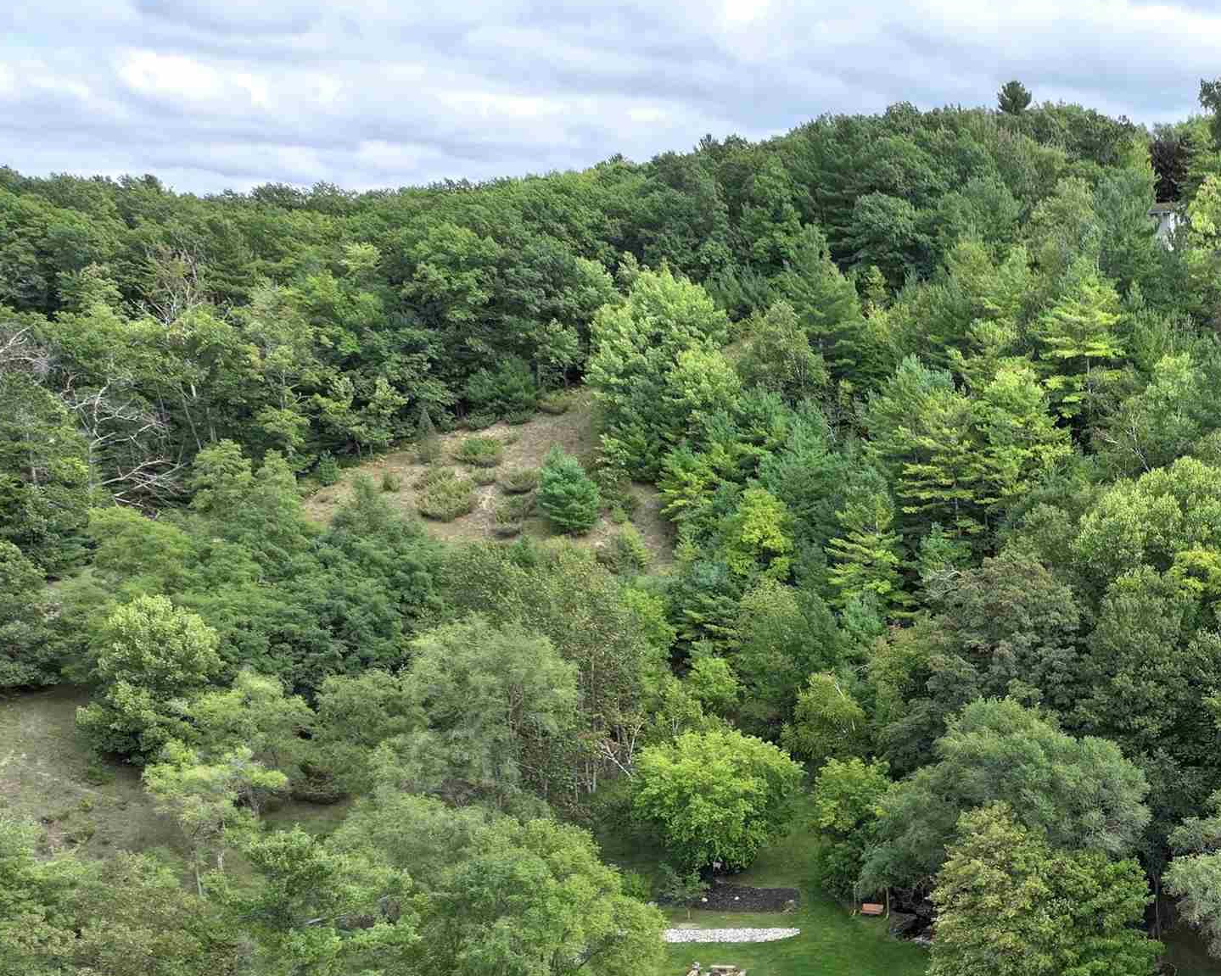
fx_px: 1807
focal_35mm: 50
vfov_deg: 29.0
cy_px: 887
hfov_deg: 34.4
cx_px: 1188
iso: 150
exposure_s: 1/1250
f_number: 2.8
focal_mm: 12.29
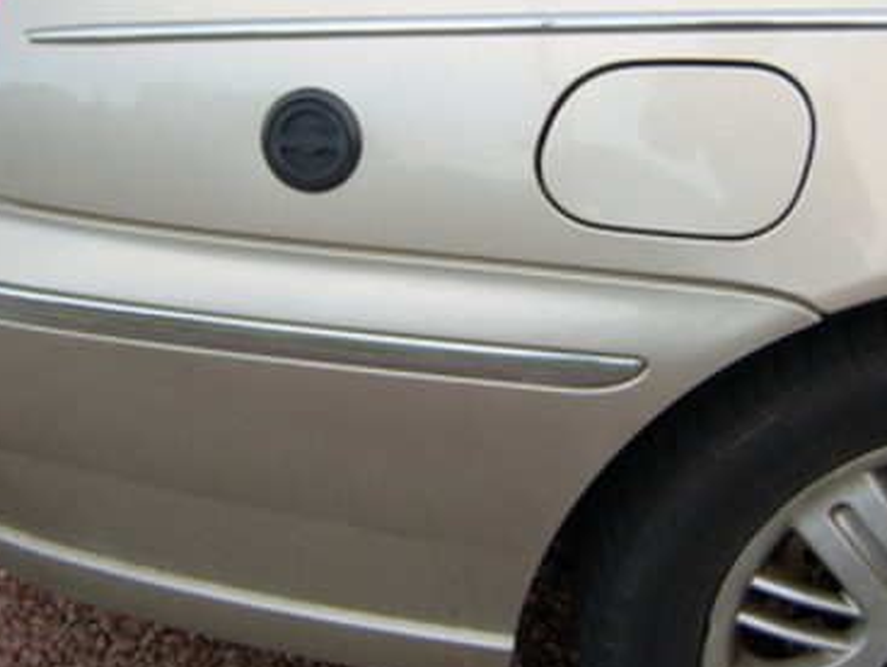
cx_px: 406
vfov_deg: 26.8
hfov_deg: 35.5
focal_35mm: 54
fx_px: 1385
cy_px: 179
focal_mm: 8.13
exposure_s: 1/78
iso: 50
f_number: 2.7
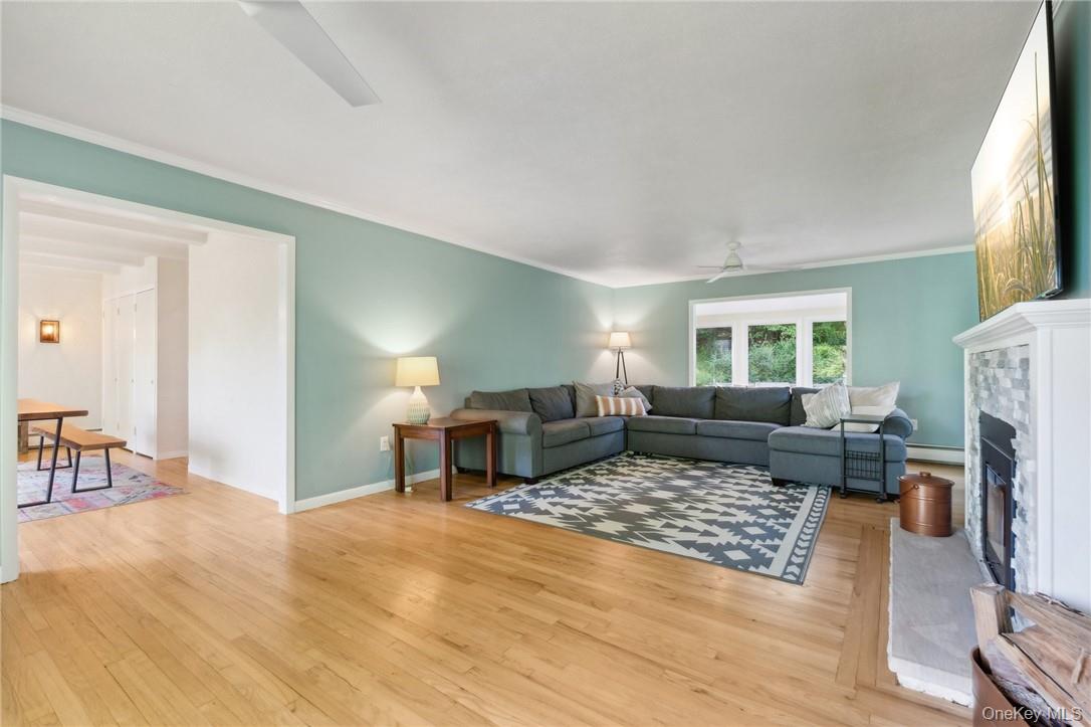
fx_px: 485
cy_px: 364
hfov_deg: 96.8
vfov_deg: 73.7
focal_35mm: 16
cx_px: 546
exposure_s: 1/6
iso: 400
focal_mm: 16
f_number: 8
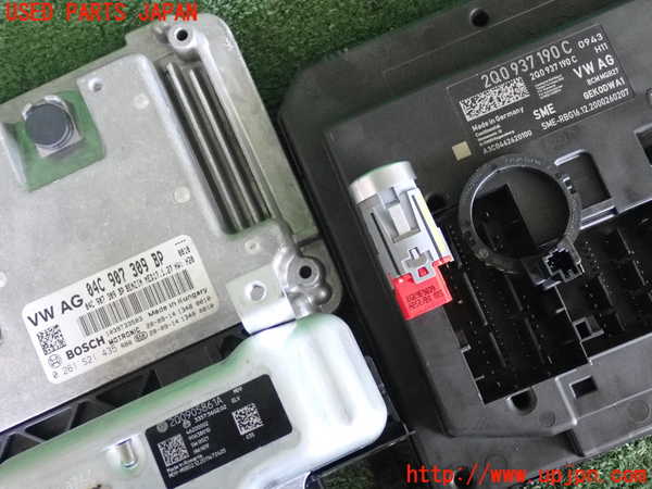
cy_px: 244
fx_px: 885
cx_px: 326
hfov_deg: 40.4
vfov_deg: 30.9
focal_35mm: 47
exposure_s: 1/125
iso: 2000
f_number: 3.1
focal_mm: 8.4
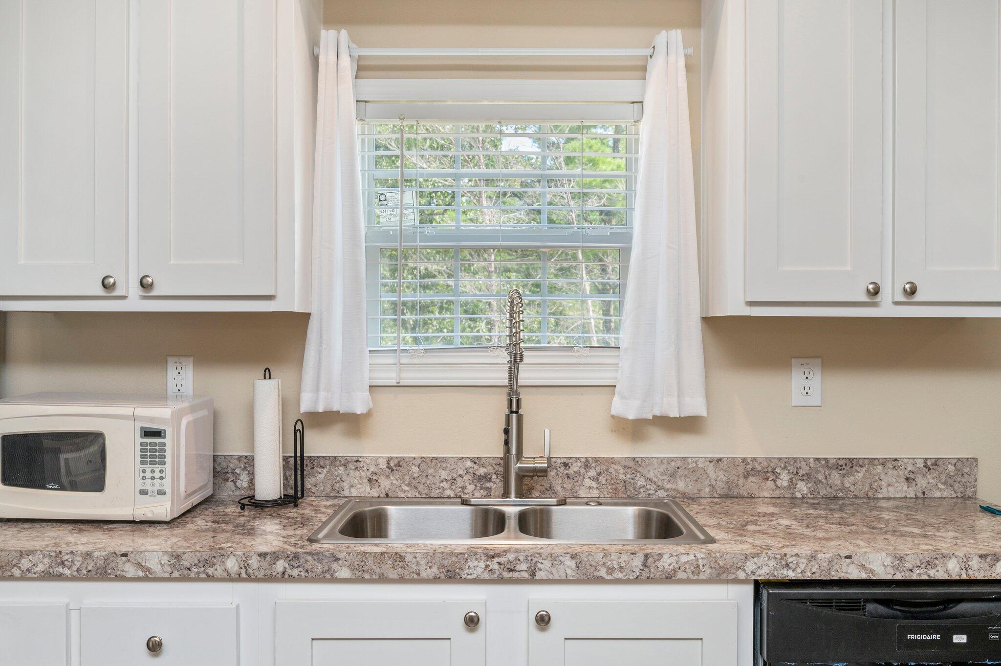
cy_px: 333
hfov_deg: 62.0
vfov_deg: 43.5
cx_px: 500
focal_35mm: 30
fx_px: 833
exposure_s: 1/30
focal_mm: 30
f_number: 9
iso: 500
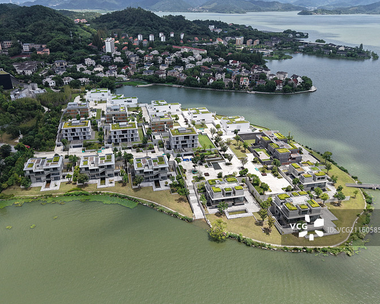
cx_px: 181
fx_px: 315
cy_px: 138
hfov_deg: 62.2
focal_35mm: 28
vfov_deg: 51.5
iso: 150
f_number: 1.8
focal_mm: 8.67
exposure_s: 1/3000
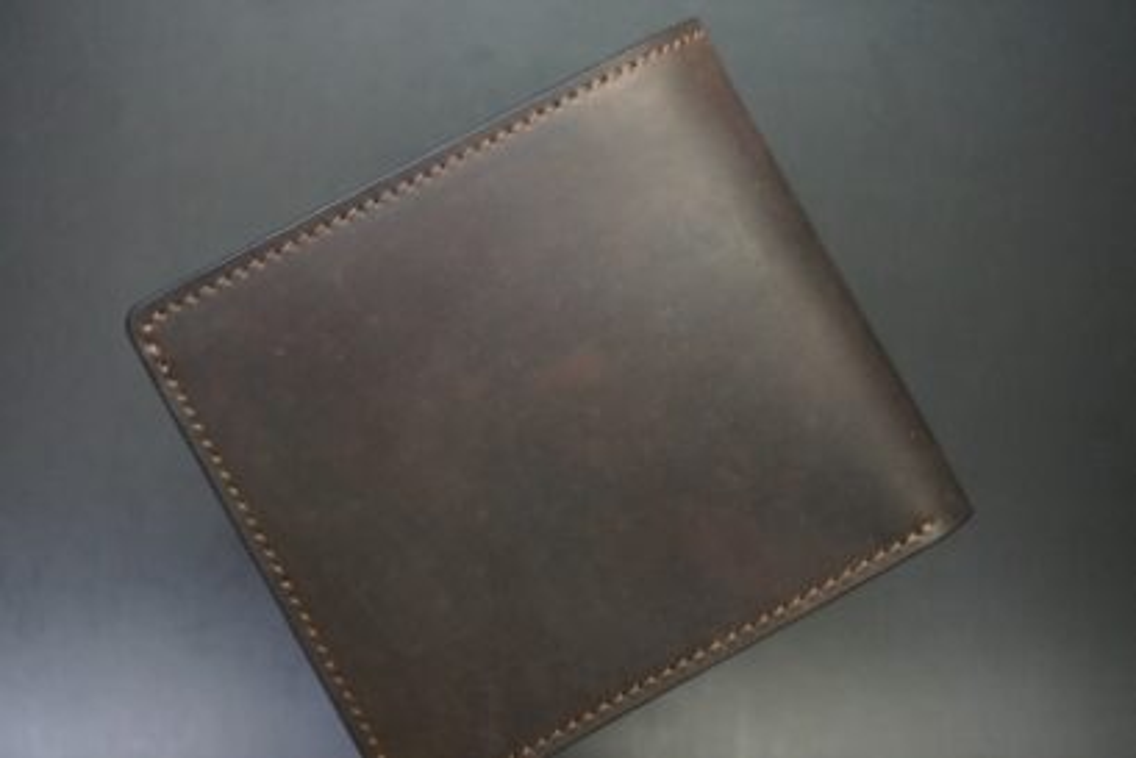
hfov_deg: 35.0
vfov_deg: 23.8
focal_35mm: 57
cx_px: 568
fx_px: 1799
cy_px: 379
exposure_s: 1/60
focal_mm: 38
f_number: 5.6
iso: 3200
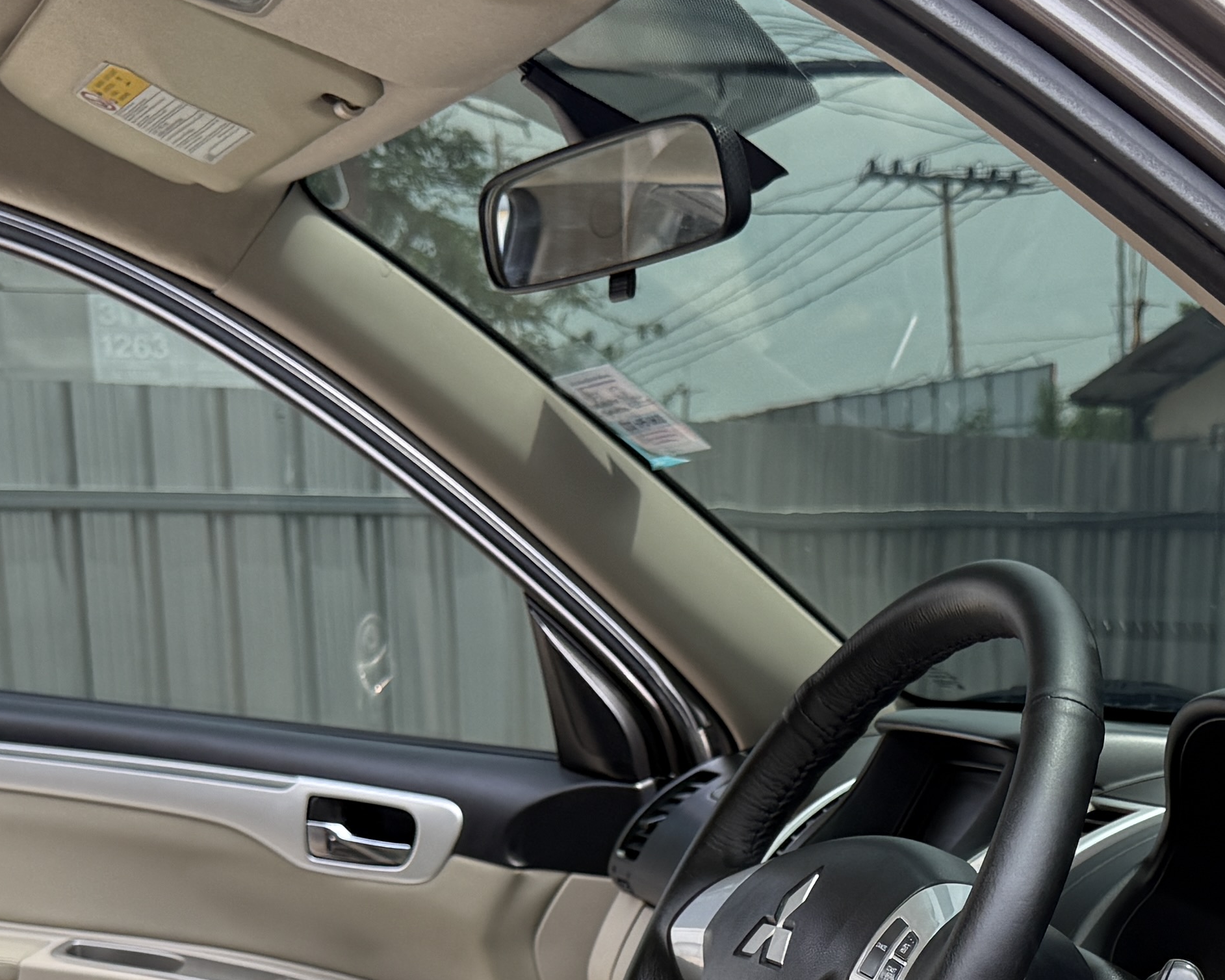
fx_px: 2574
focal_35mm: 71
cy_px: 1230
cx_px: 1038
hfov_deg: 26.1
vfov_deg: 20.0
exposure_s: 1/765
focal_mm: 6.76
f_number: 1.78
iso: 100
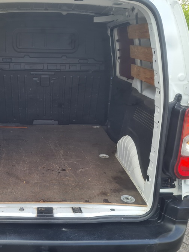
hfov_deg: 36.1
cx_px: 51
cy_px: 135
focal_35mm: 39
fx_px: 284
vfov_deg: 47.8
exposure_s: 1/331
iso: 50
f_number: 1.8
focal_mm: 5.4
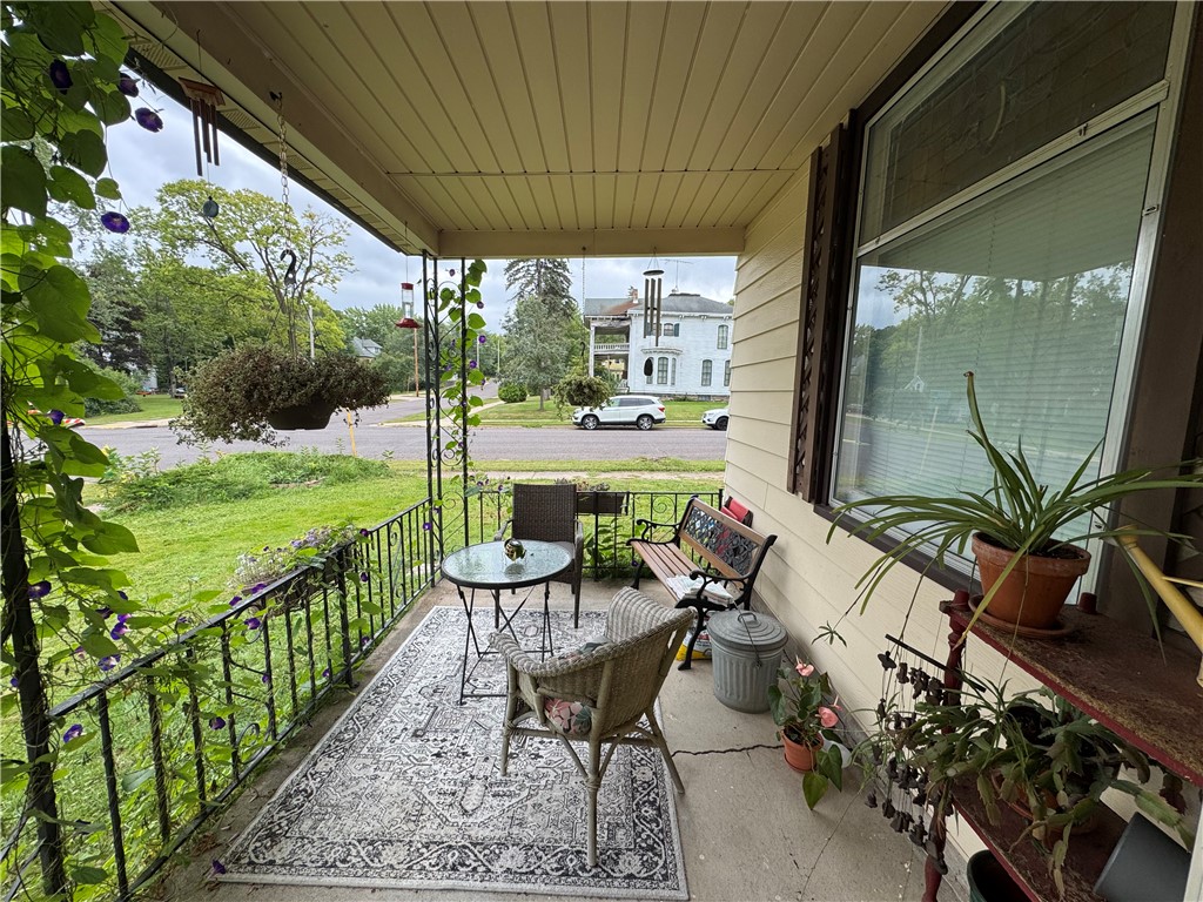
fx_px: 487
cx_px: 602
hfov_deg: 102.1
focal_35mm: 14
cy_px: 451
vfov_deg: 85.7
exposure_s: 1/451
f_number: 2.2
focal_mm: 2.22
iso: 40
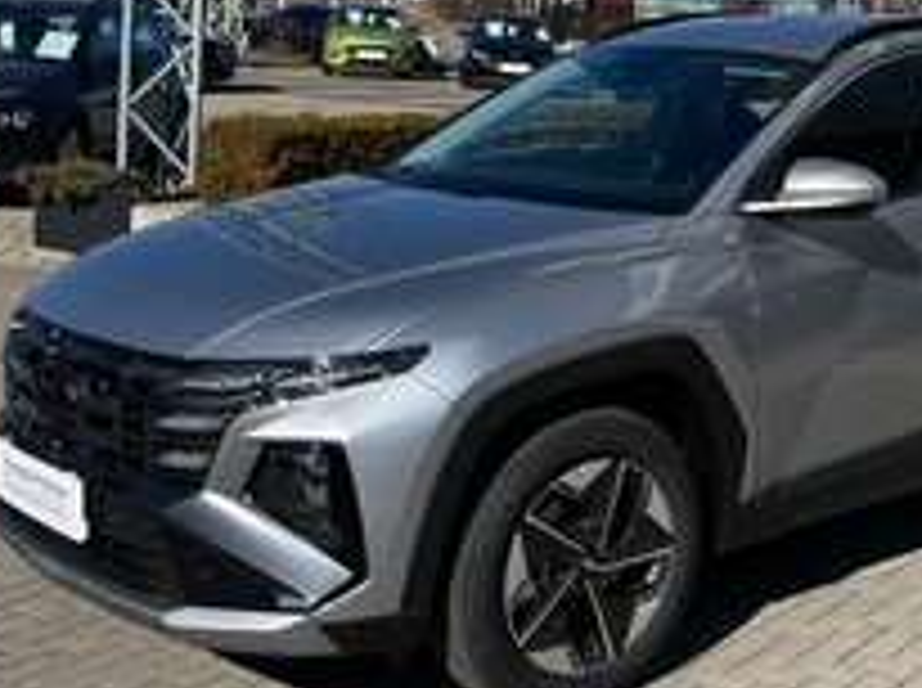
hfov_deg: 30.0
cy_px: 36
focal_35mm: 62
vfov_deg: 22.8
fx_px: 1648
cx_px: 814
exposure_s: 1/6897
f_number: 1.6
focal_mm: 5.1
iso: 50
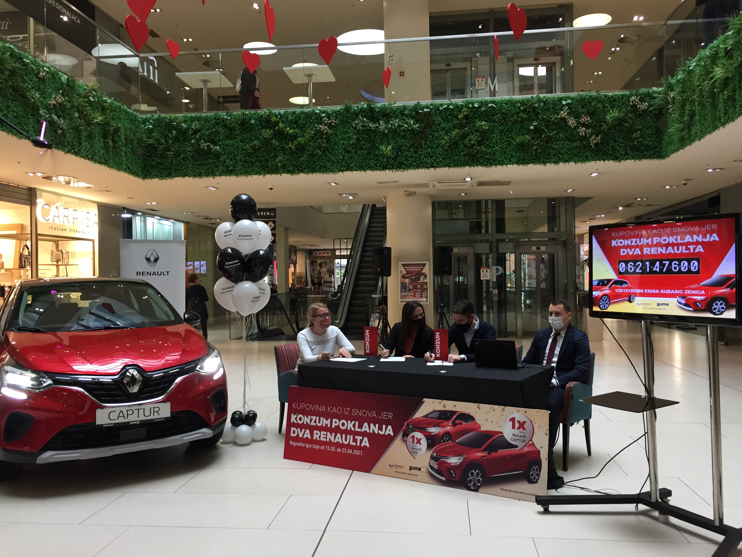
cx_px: 371
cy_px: 278
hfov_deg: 61.7
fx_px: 622
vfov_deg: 48.2
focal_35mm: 29
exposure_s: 1/33
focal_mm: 4.15
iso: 64
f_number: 2.2
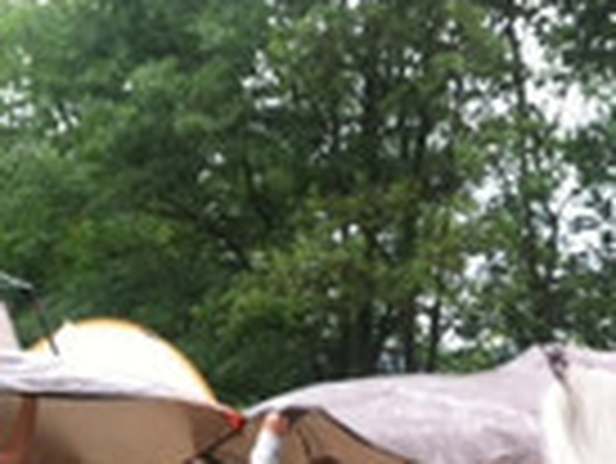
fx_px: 1817
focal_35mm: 102
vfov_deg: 14.4
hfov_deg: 18.7
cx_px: 620
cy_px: 435
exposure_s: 1/60
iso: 100
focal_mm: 3.85
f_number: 2.8
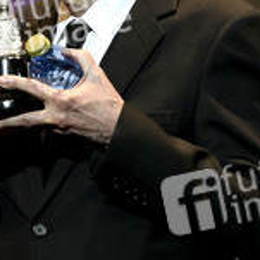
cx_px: 93
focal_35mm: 449
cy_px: 108
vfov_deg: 3.9
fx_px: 3815
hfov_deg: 3.9
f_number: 3.2
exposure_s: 1/320
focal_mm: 200
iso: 1250
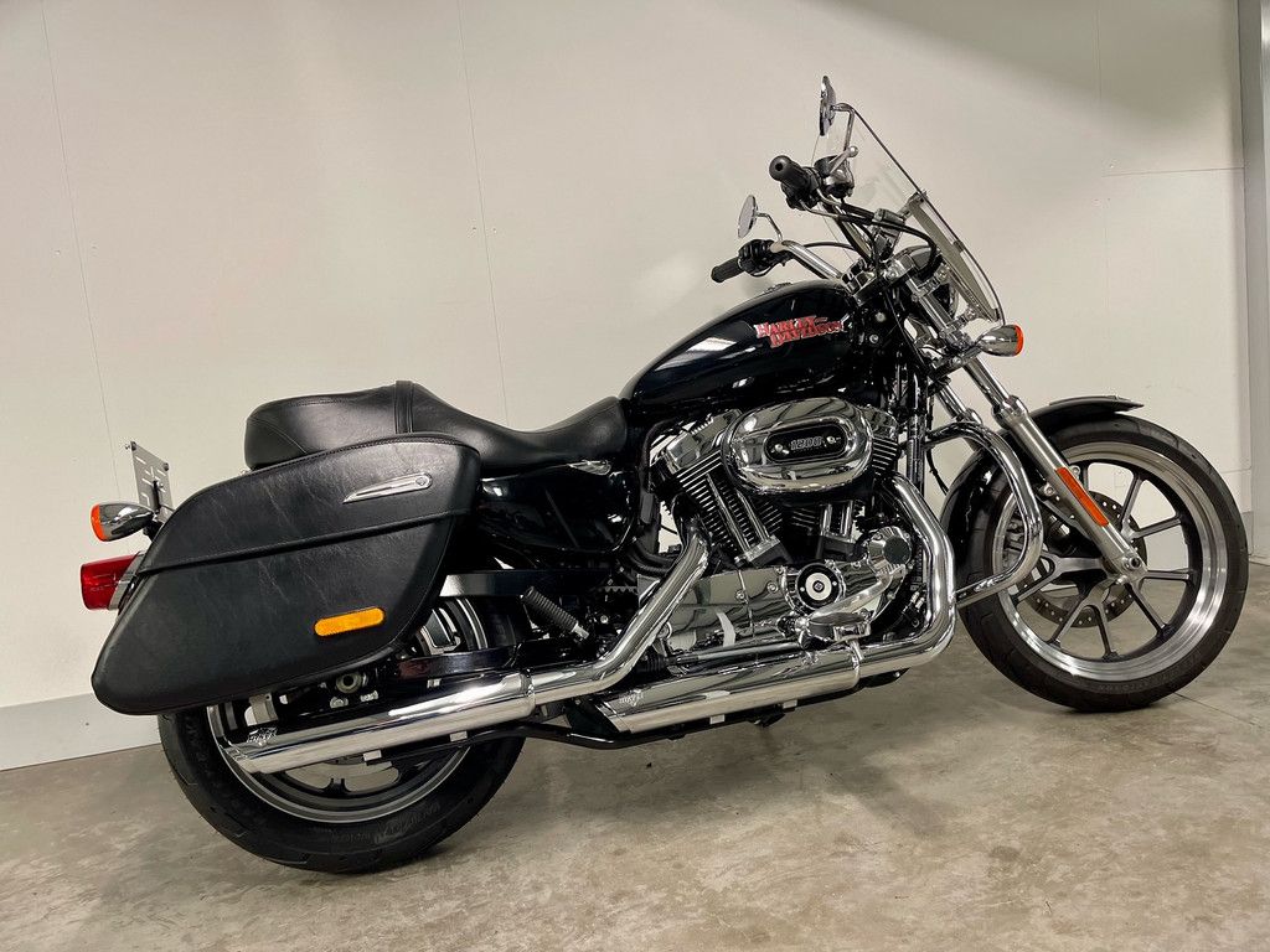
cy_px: 476
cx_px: 635
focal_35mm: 26
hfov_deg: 67.3
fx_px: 954
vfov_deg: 53.1
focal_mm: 5.1
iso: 200
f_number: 1.6
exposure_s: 1/50
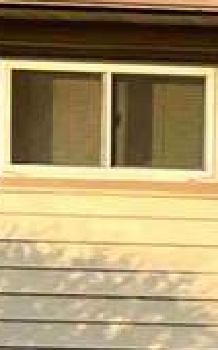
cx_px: 909
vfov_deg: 7.3
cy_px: 352
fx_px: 2742
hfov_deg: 4.2
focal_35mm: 288
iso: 50
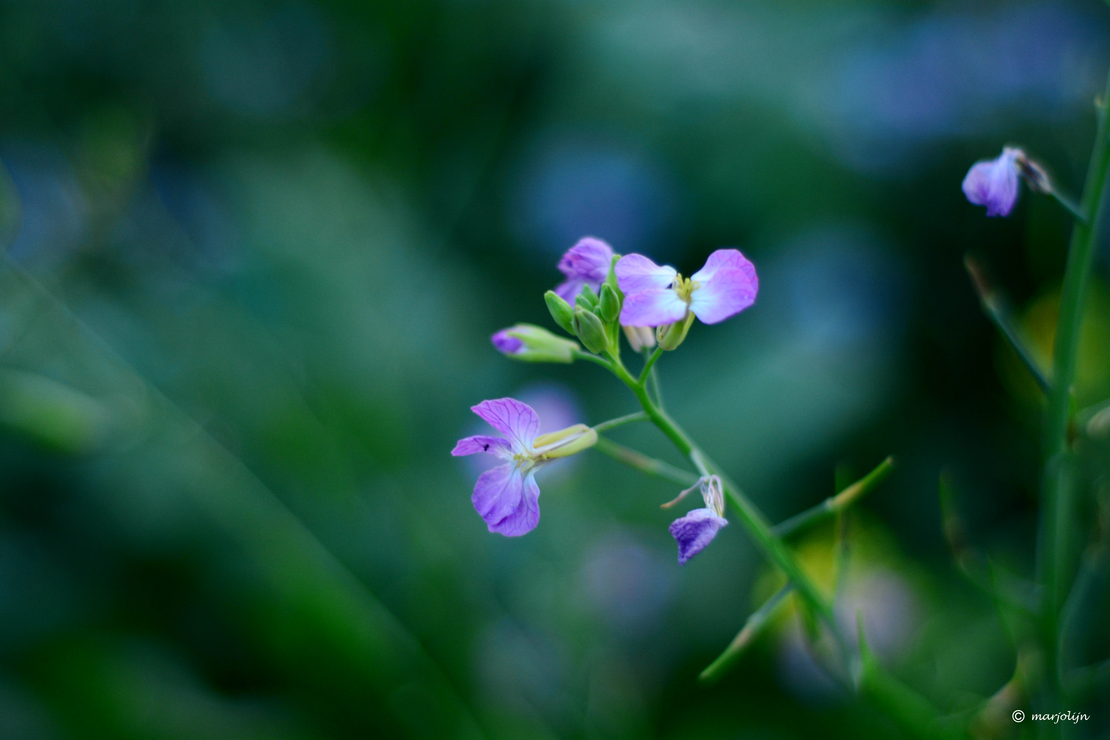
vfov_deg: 18.2
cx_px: 555
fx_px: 2312
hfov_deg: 27.0
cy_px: 370
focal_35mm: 75
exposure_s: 1/160
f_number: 1.8
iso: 400
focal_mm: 50
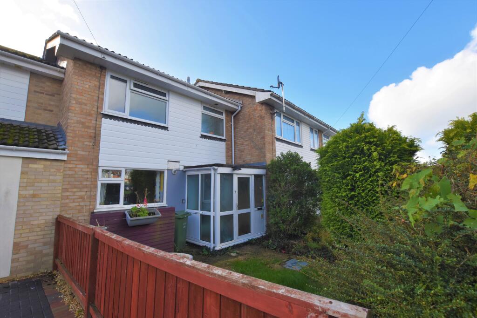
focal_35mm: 15
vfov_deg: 77.3
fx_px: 199
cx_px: 238
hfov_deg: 100.4
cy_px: 159
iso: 220
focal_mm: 10
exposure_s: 1/250
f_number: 8
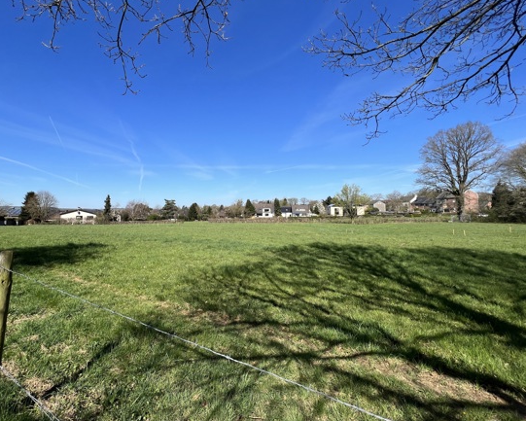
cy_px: 191
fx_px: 234
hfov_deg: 96.1
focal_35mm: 15
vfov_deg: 83.8
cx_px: 224
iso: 32
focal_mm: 1.57
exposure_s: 1/2222
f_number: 1.8
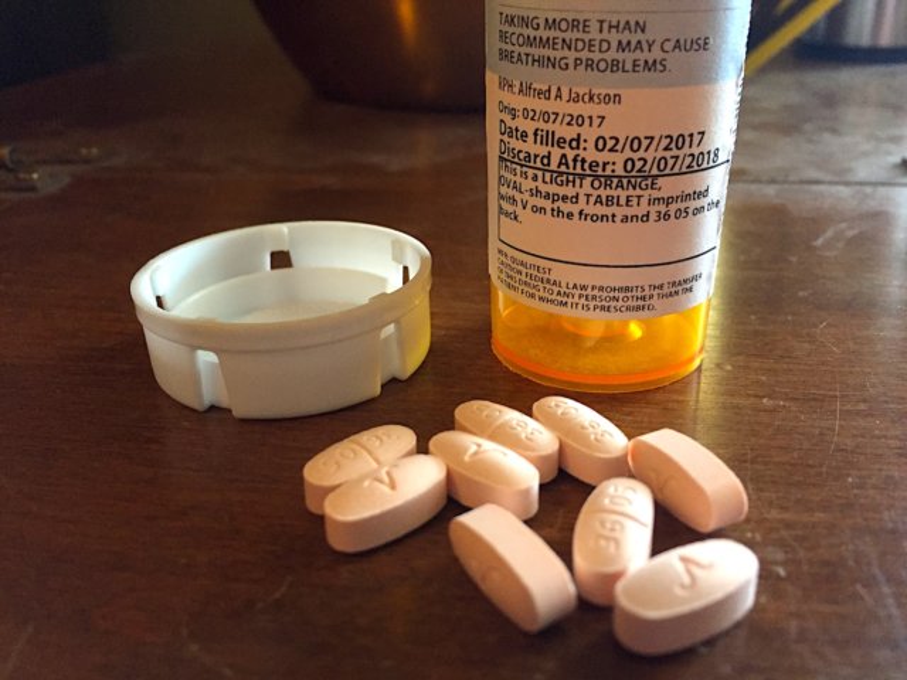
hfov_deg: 61.7
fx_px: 760
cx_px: 454
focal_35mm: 29
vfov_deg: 48.2
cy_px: 340
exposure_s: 1/30
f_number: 2.2
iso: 200
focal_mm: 4.15
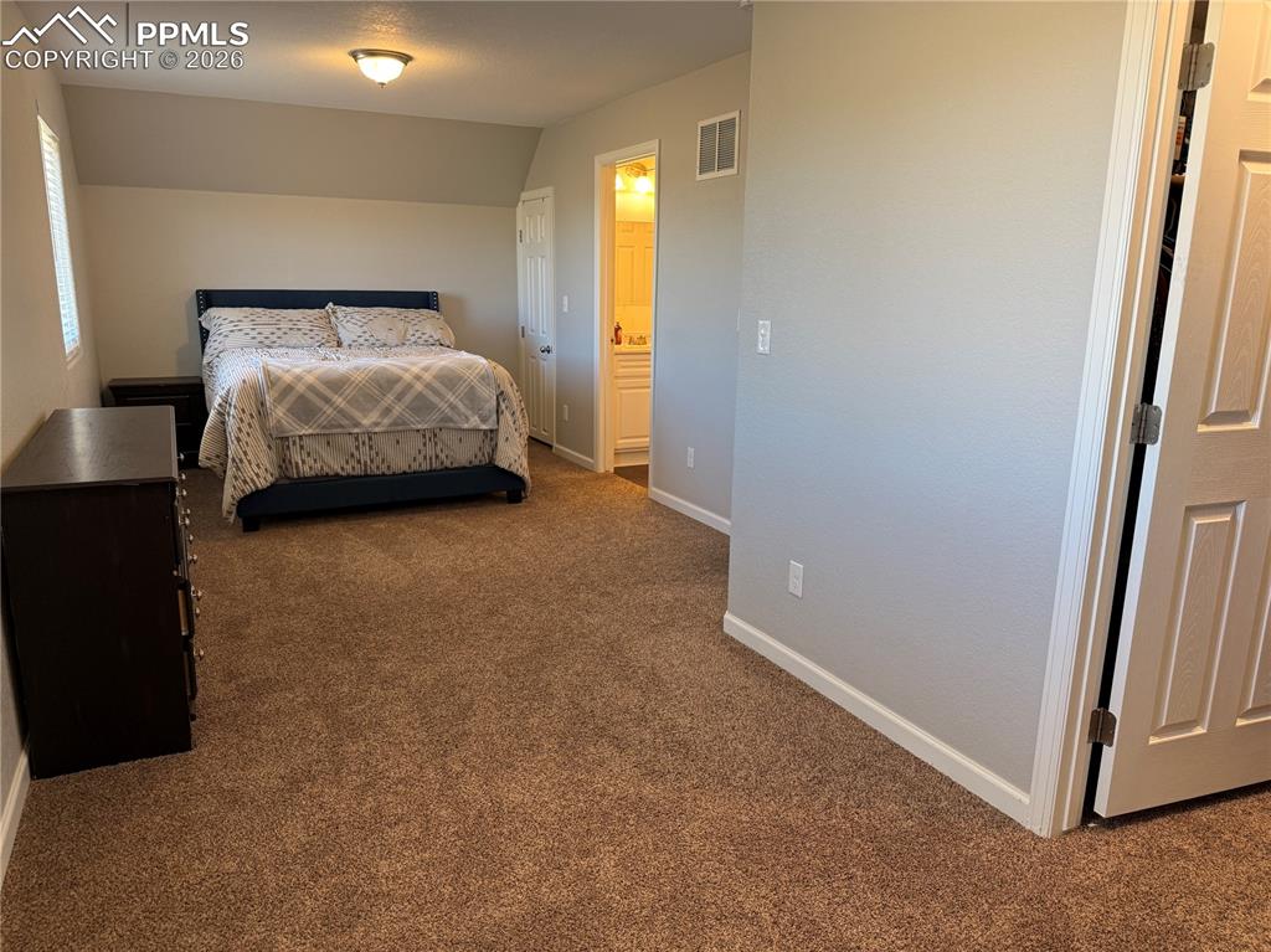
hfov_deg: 71.6
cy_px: 476
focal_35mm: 24
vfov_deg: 56.8
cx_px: 636
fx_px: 881
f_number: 1.78
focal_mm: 6.76
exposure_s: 1/60
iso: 125
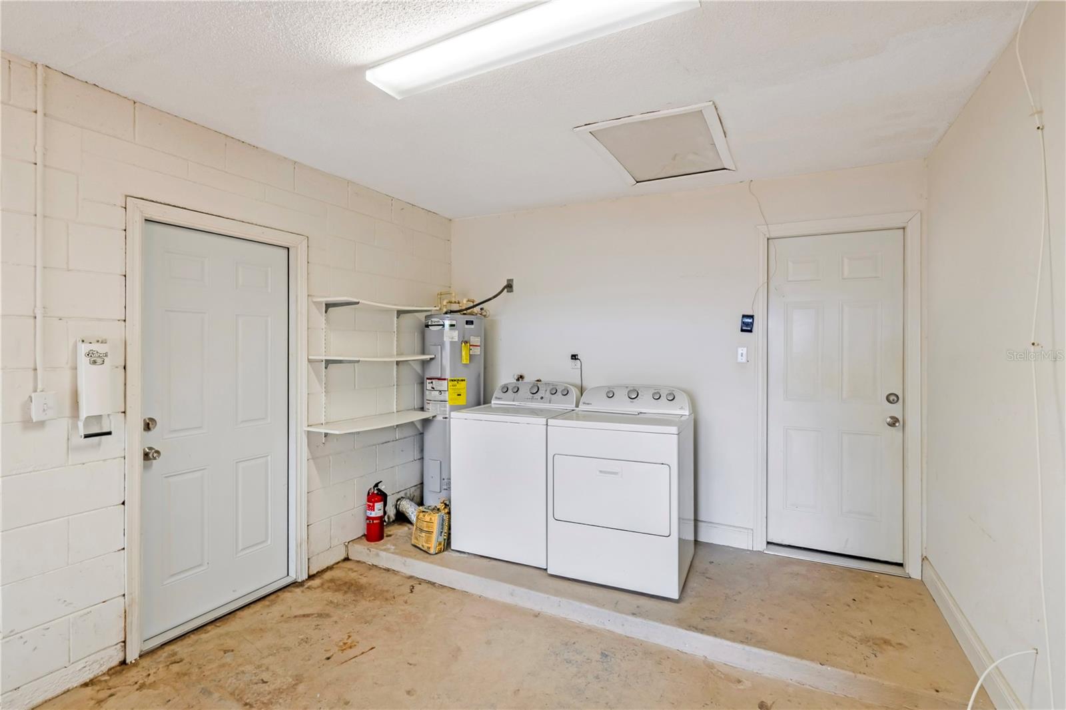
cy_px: 355
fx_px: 488
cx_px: 533
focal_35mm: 16
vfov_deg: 72.0
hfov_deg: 95.0
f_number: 9
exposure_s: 1/160
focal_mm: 11
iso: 250
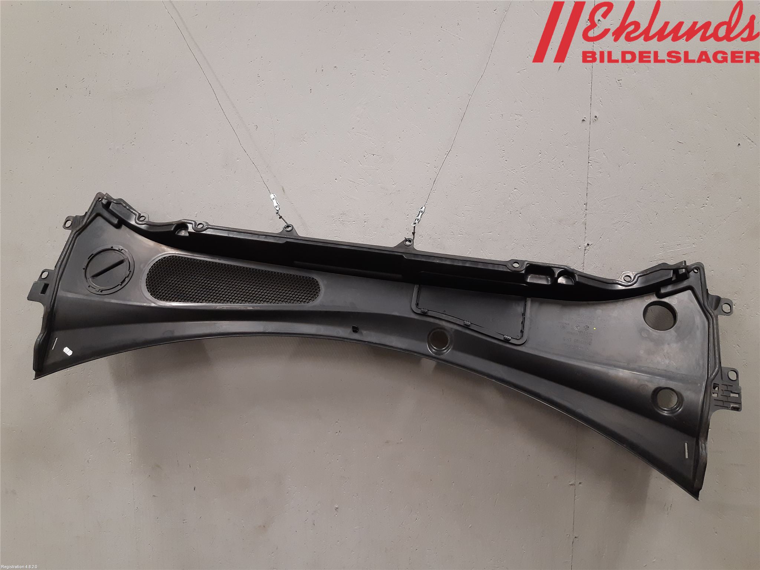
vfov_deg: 53.1
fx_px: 571
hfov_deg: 67.3
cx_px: 380
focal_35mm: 26
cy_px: 285
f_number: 1.7
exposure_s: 1/50
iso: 160
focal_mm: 3.93
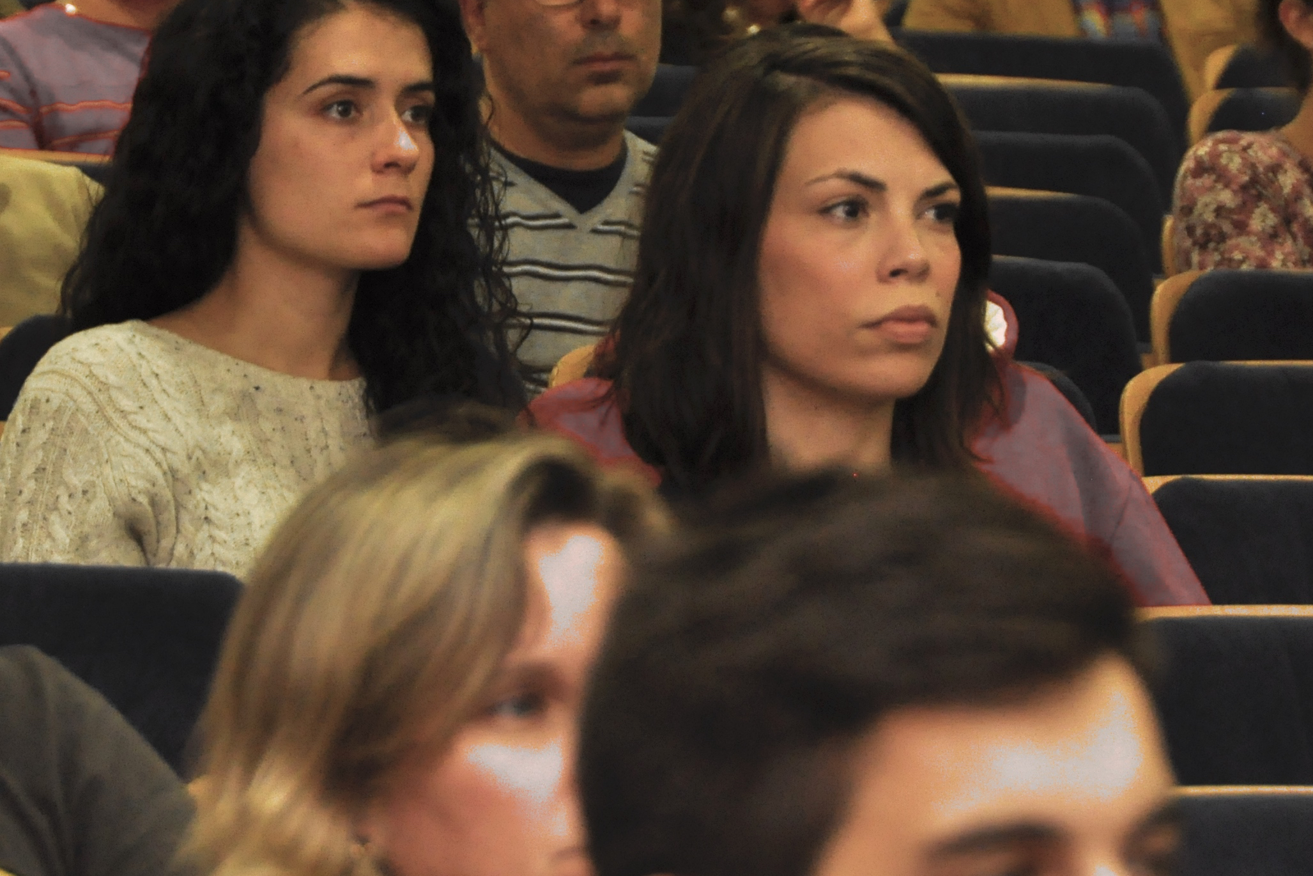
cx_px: 286
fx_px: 10833
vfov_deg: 4.6
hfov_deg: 6.9
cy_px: 247
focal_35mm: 297
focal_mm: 95
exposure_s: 1/60
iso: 1250
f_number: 6.3
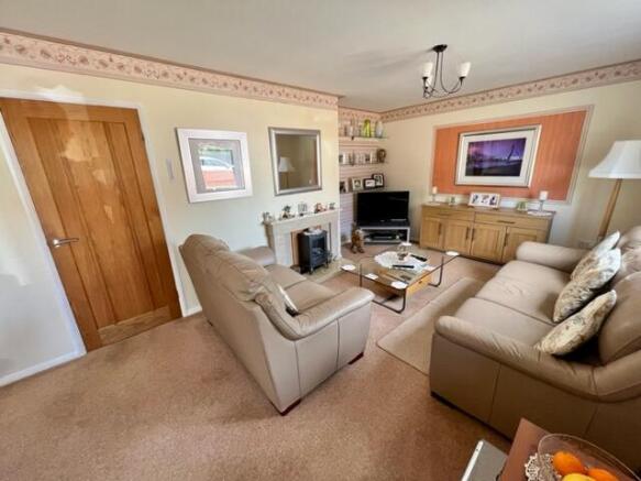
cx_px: 320
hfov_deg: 106.2
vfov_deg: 89.9
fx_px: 241
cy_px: 240
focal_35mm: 13
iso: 100
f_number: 1.8
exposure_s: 1/99
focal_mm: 1.57
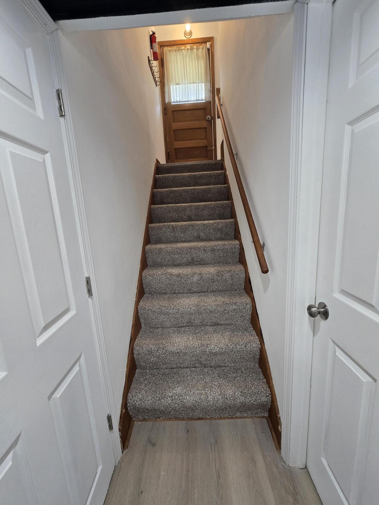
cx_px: 190
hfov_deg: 89.9
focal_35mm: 13
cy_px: 252
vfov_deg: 106.2
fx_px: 190
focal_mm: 2.2
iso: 200
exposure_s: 1/60
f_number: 2.2
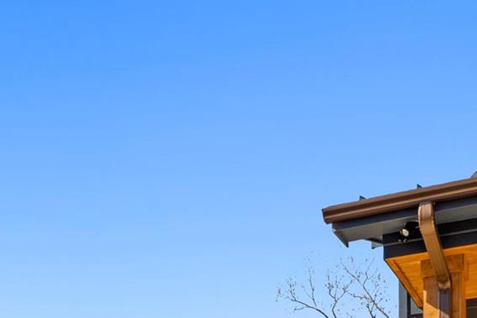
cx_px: 142
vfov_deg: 20.3
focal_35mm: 54
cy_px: 519
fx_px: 715
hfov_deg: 36.3
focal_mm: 10
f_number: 11
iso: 250
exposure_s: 1/40
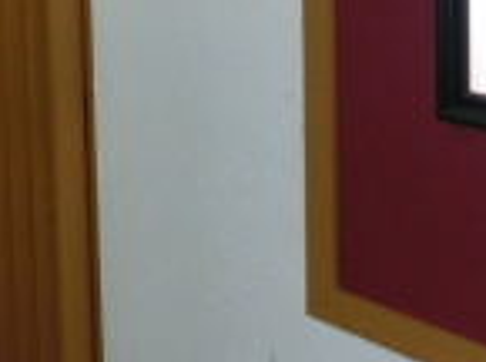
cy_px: -79
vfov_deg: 16.9
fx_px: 1162
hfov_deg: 23.1
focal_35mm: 83
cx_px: 70
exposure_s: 1/60
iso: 400
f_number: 3
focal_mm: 4.24
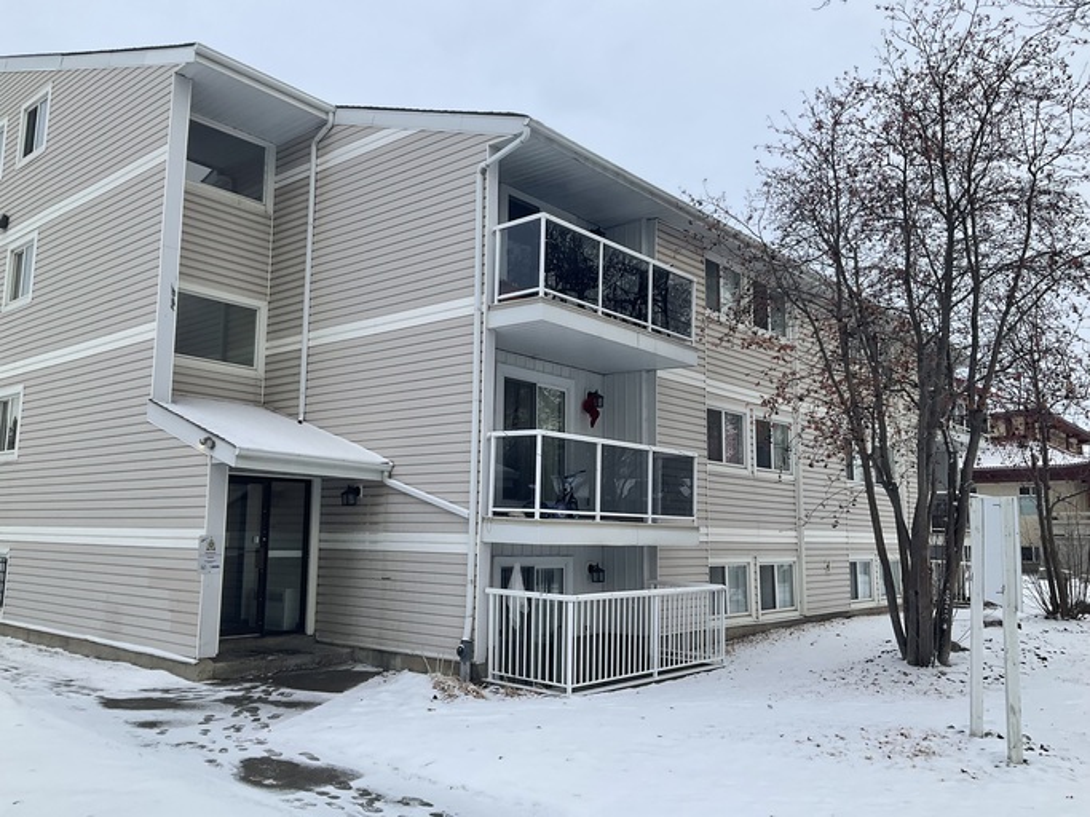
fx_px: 913
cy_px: 408
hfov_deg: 61.7
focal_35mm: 29
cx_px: 545
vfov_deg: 48.2
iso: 25
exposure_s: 1/264
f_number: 1.8
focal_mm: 3
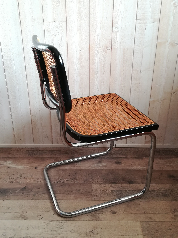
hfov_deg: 42.9
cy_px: 119
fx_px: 226
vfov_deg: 55.4
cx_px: 89
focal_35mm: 33
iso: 100
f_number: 2.2
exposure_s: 1/33.3
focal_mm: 3.83
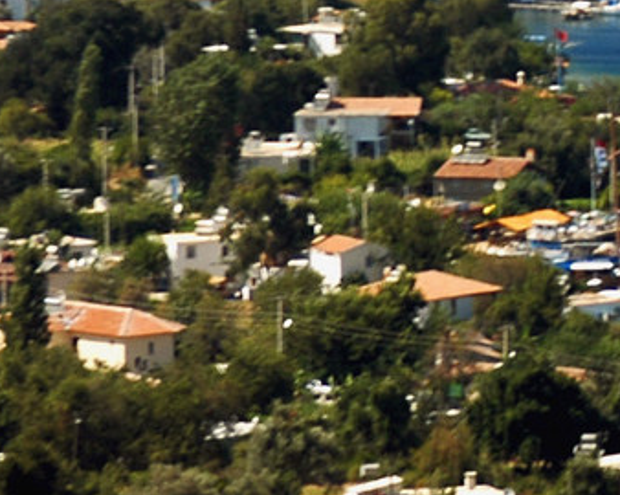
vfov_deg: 3.3
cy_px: -157
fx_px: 8546
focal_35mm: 466
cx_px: 1442
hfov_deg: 4.1
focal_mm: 70
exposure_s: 1/200
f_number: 7.1
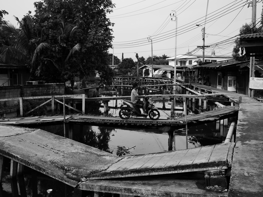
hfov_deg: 46.8
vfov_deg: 36.0
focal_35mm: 40
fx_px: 304
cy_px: 98
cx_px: 132
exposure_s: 1/640
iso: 200
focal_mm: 20
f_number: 4.5
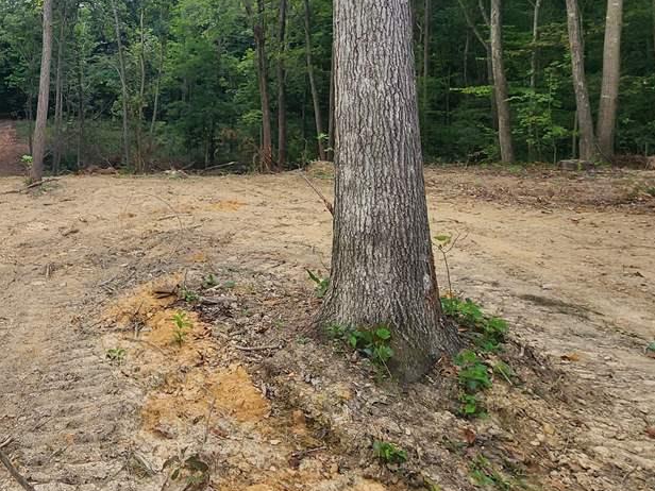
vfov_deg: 47.6
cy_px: 77
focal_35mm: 27
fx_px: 511
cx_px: 50
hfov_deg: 55.4
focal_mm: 2.2
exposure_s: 1/852
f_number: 2.2
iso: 50
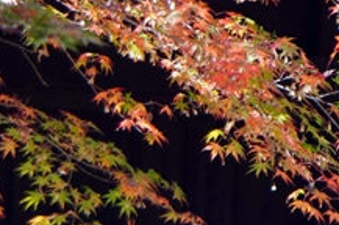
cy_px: -18
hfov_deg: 1.9
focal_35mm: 1108
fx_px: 10418
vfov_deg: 1.2
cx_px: 269
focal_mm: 200
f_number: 6.3
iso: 100
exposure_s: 1/40
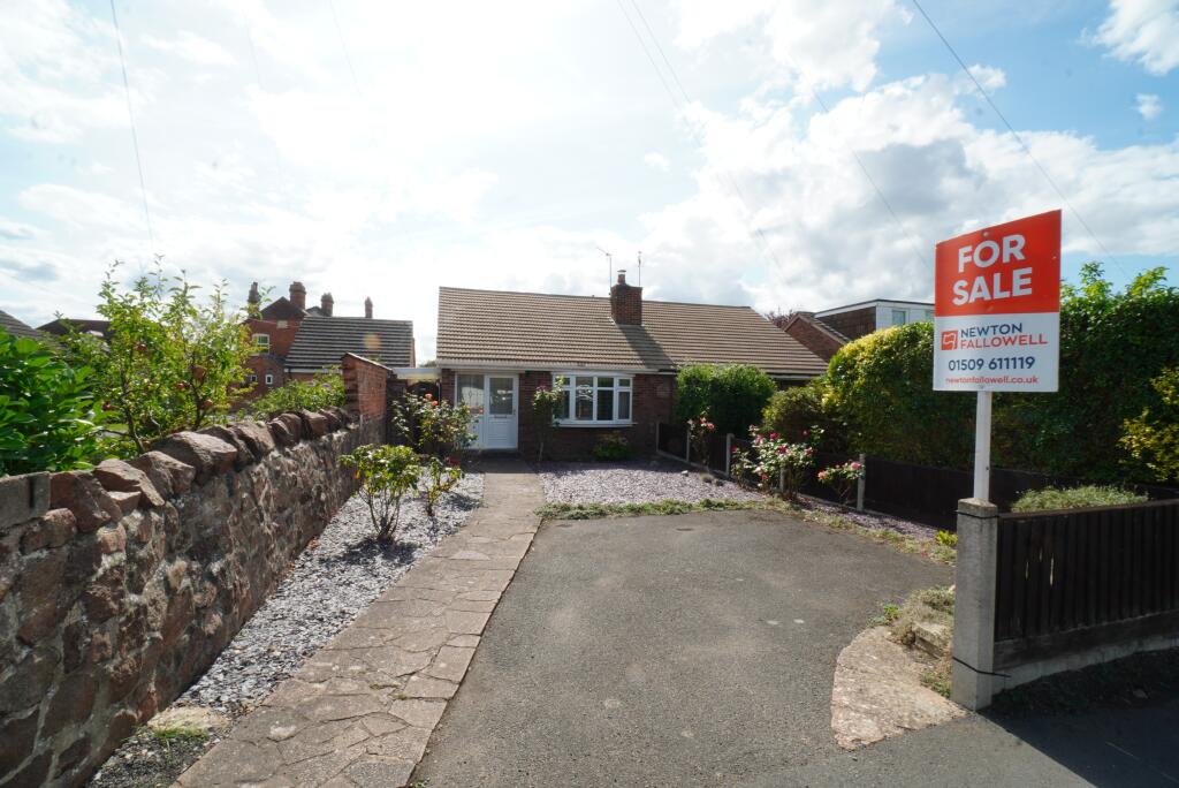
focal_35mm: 15
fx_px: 492
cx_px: 590
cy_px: 394
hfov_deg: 100.4
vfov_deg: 77.4
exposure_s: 1/25
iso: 100
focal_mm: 10
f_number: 22
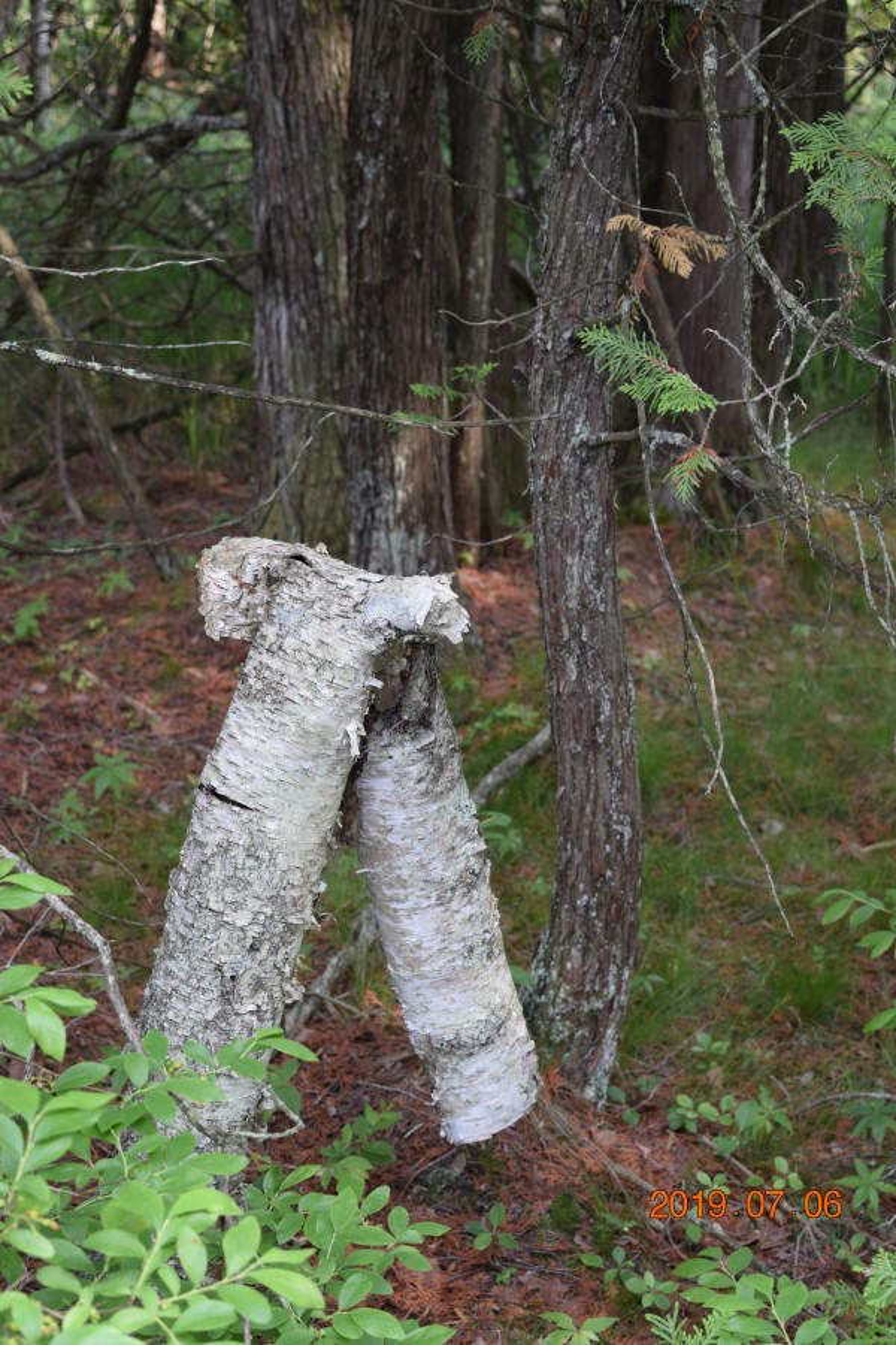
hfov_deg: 18.9
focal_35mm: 72
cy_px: 672
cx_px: 448
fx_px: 2688
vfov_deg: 28.1
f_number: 5.3
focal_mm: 48
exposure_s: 1/125
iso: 400
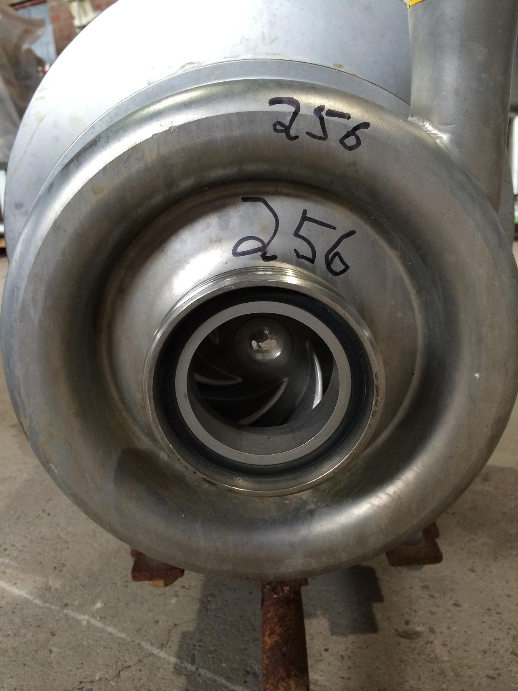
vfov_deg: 60.0
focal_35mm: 30
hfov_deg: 46.8
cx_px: 259
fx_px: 599
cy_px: 346
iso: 64
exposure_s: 1/30
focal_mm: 4.12
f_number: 2.2
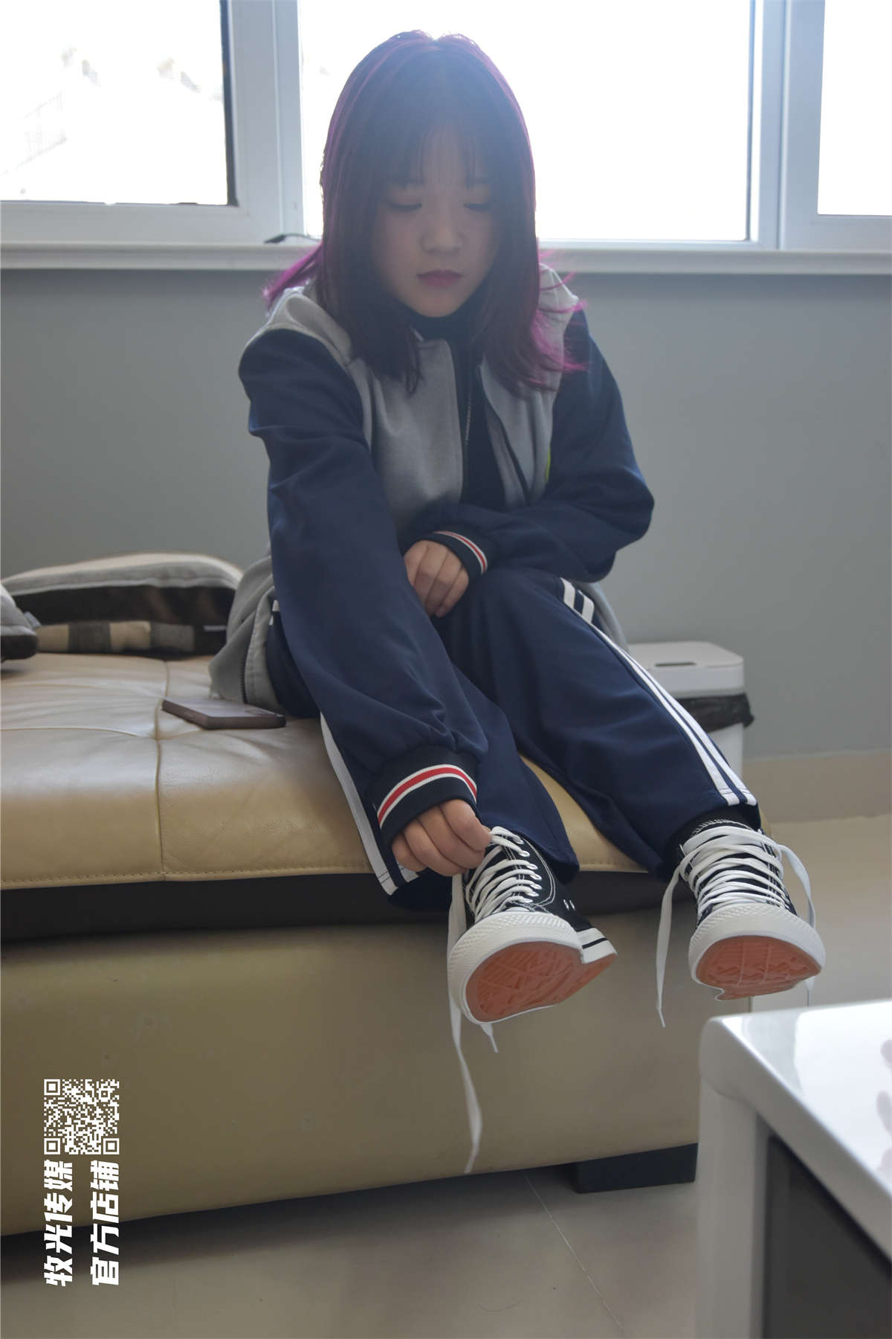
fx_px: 1449
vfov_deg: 49.6
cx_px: 446
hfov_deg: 34.2
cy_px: 670
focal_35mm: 39
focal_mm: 26
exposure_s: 1/125
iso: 800
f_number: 4
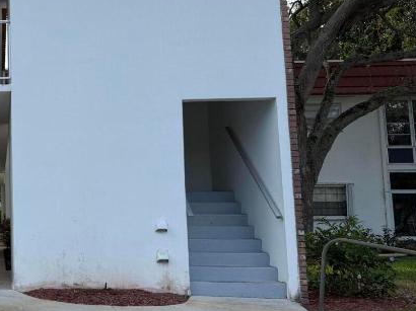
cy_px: 119
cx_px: -99
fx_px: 721
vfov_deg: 24.3
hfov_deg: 27.7
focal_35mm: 60
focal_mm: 6.76
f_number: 1.78
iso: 100
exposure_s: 1/3145
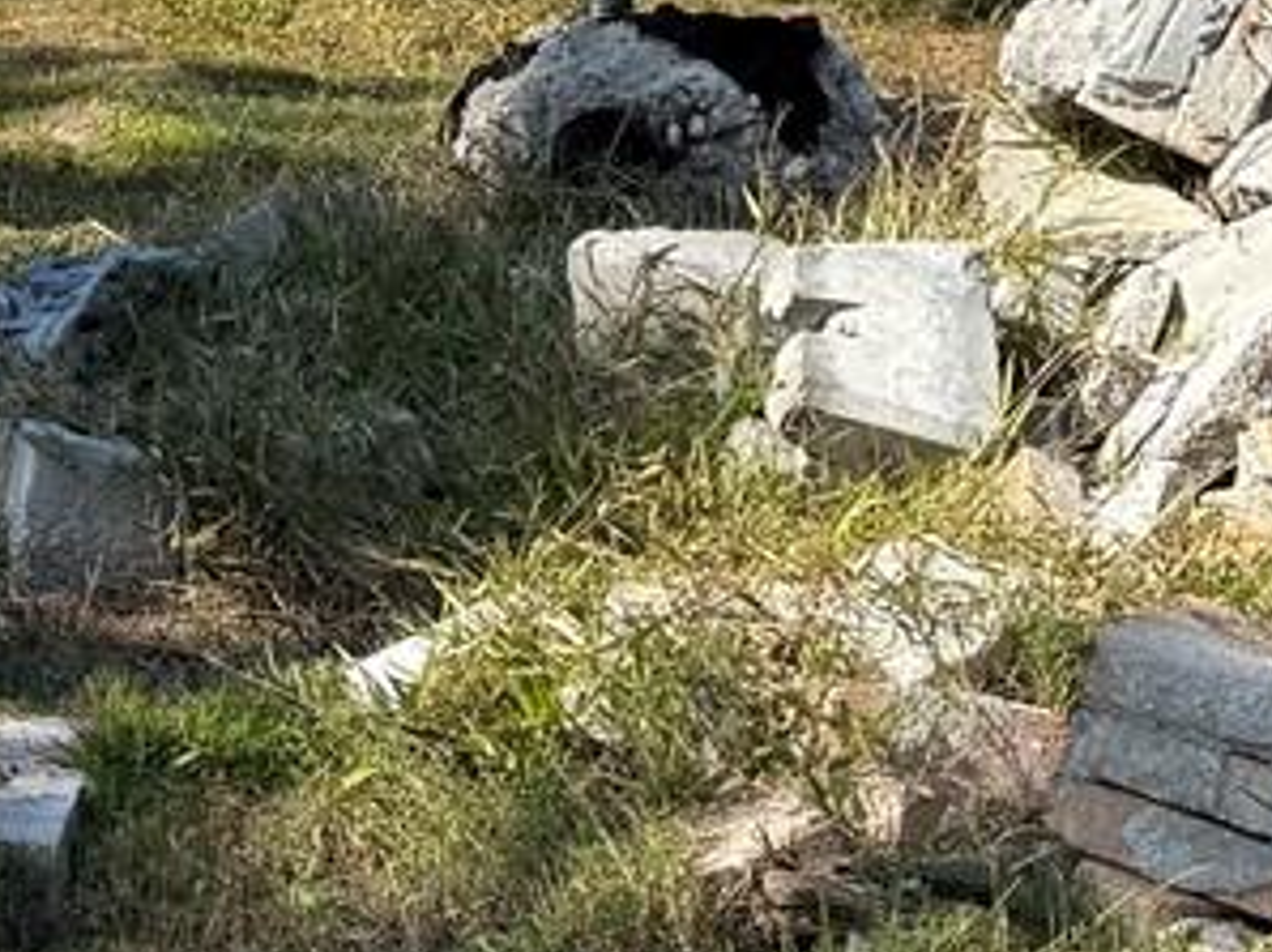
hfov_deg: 14.2
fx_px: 4736
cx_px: -721
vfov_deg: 11.1
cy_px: -418
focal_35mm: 129
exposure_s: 1/3279
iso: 80
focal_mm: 6.76
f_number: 1.78
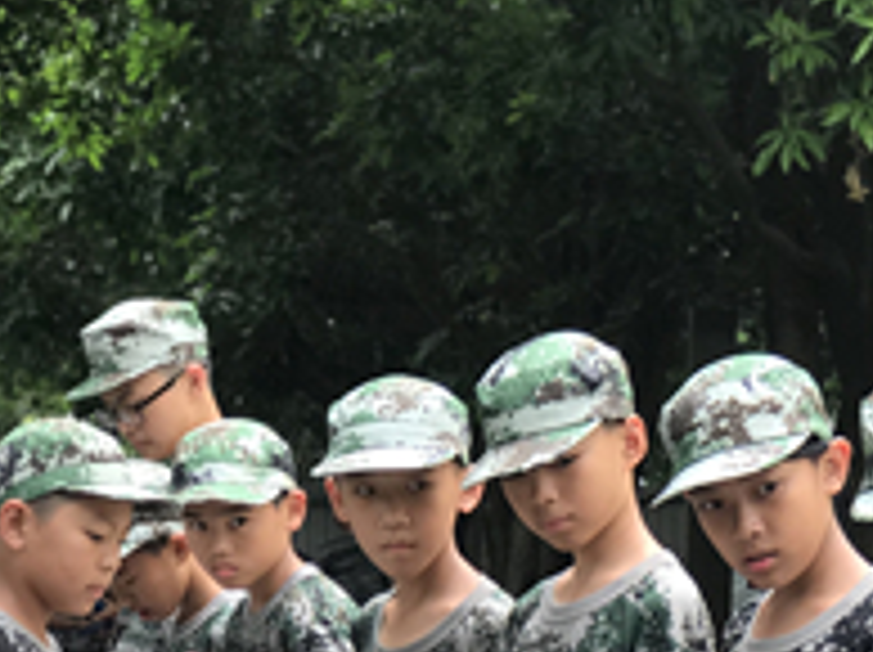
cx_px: 864
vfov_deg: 9.9
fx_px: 3703
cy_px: 798
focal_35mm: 147
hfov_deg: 13.3
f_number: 2.8
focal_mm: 6.6
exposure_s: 1/100
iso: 20
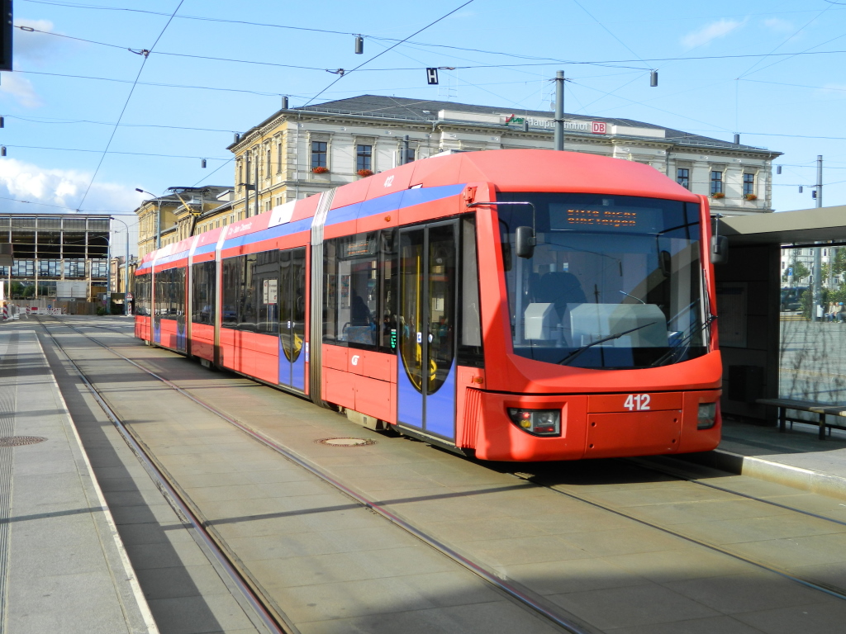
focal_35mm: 41
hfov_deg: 45.8
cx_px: 423
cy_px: 317
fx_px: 1002
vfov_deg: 35.1
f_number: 3.5
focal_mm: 7.3
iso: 80
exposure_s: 1/500
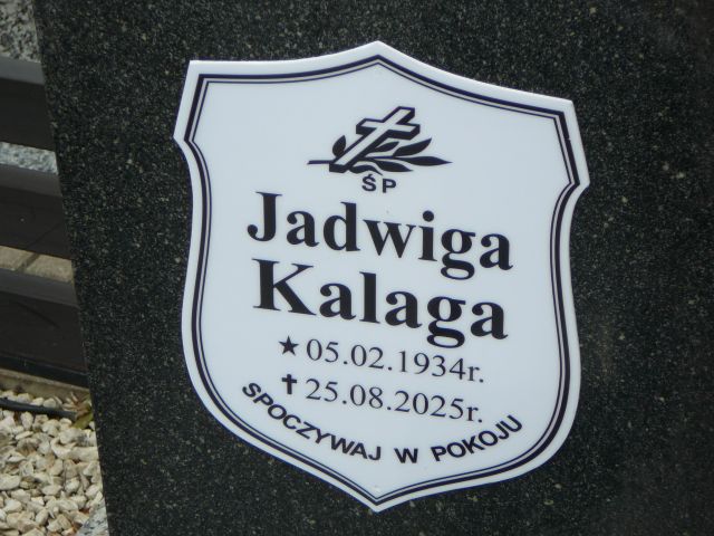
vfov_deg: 13.2
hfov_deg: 17.6
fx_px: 2310
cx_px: 357
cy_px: 268
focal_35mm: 112
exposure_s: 1/400
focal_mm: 16.6
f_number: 3.9
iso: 80
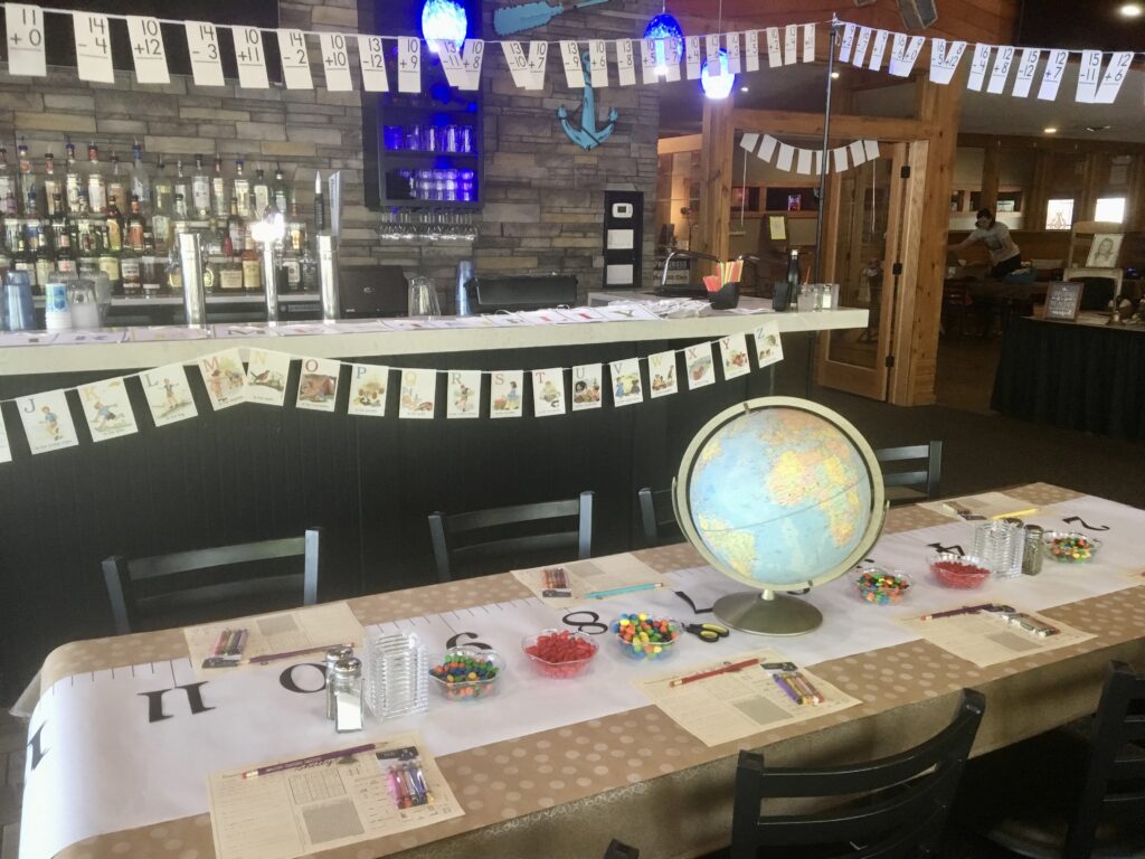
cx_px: 572
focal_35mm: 29
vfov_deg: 48.2
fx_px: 959
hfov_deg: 61.7
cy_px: 430
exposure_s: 1/30
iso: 125
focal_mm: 4.15
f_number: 2.2
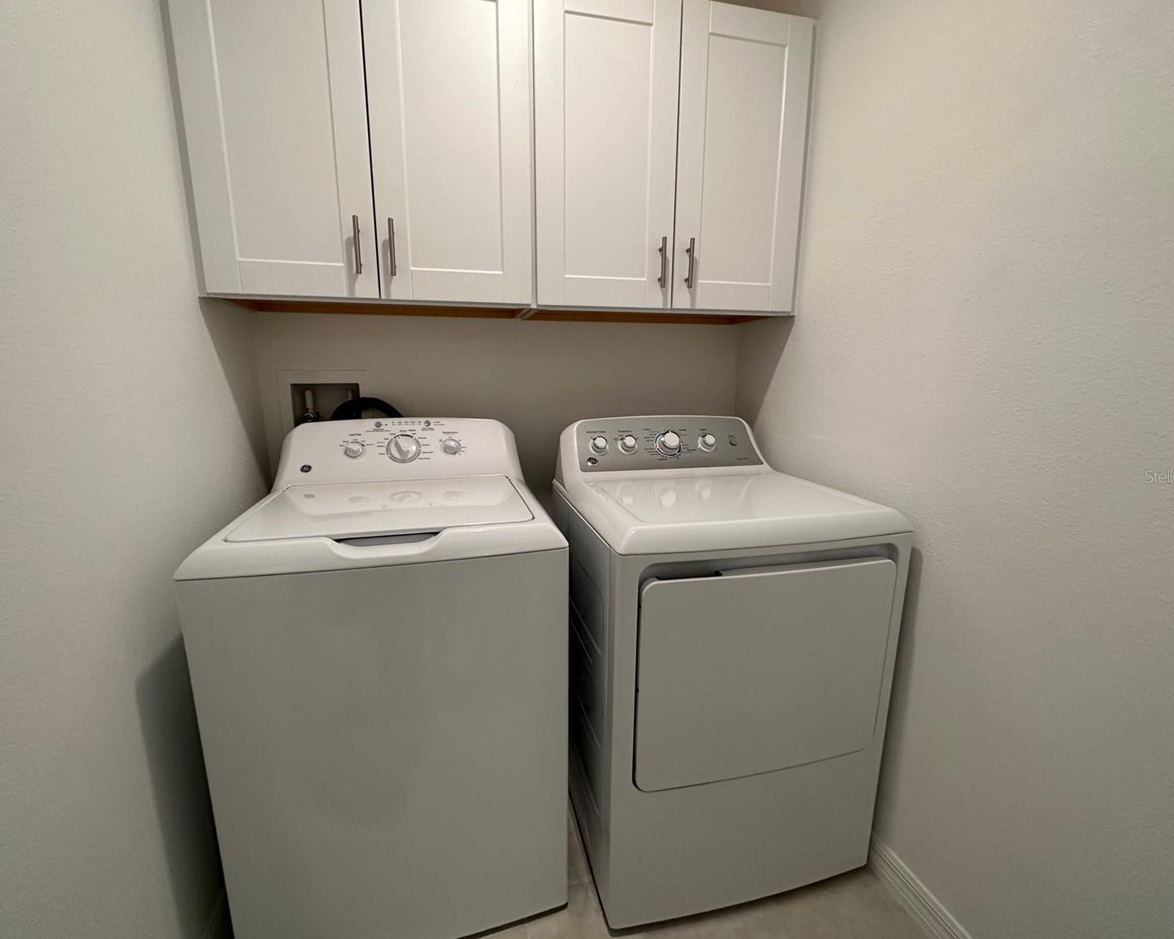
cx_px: 577
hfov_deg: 96.8
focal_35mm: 15
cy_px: 476
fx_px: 521
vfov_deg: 84.0
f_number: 2.2
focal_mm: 2.22
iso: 200
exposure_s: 1/120
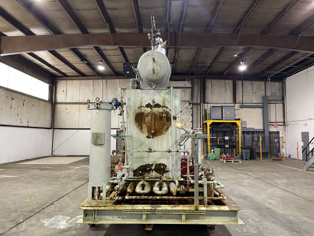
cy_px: 118
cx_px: 157
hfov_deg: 67.3
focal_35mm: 26
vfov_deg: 53.1
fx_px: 236
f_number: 1.6
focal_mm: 4.2
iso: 250
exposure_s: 1/60
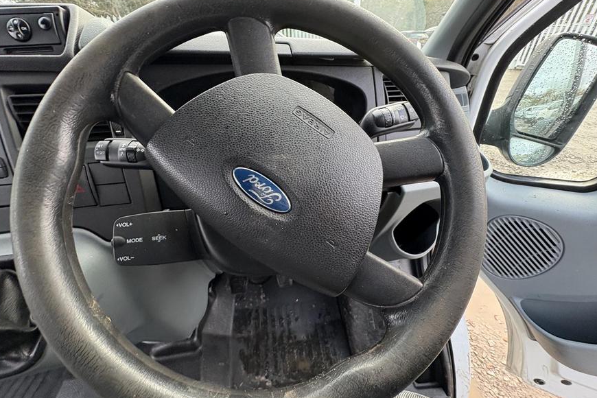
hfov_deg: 100.4
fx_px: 249
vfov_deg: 77.3
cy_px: 198
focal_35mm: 15
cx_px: 297
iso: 200
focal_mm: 2.22
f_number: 2.2
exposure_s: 1/99
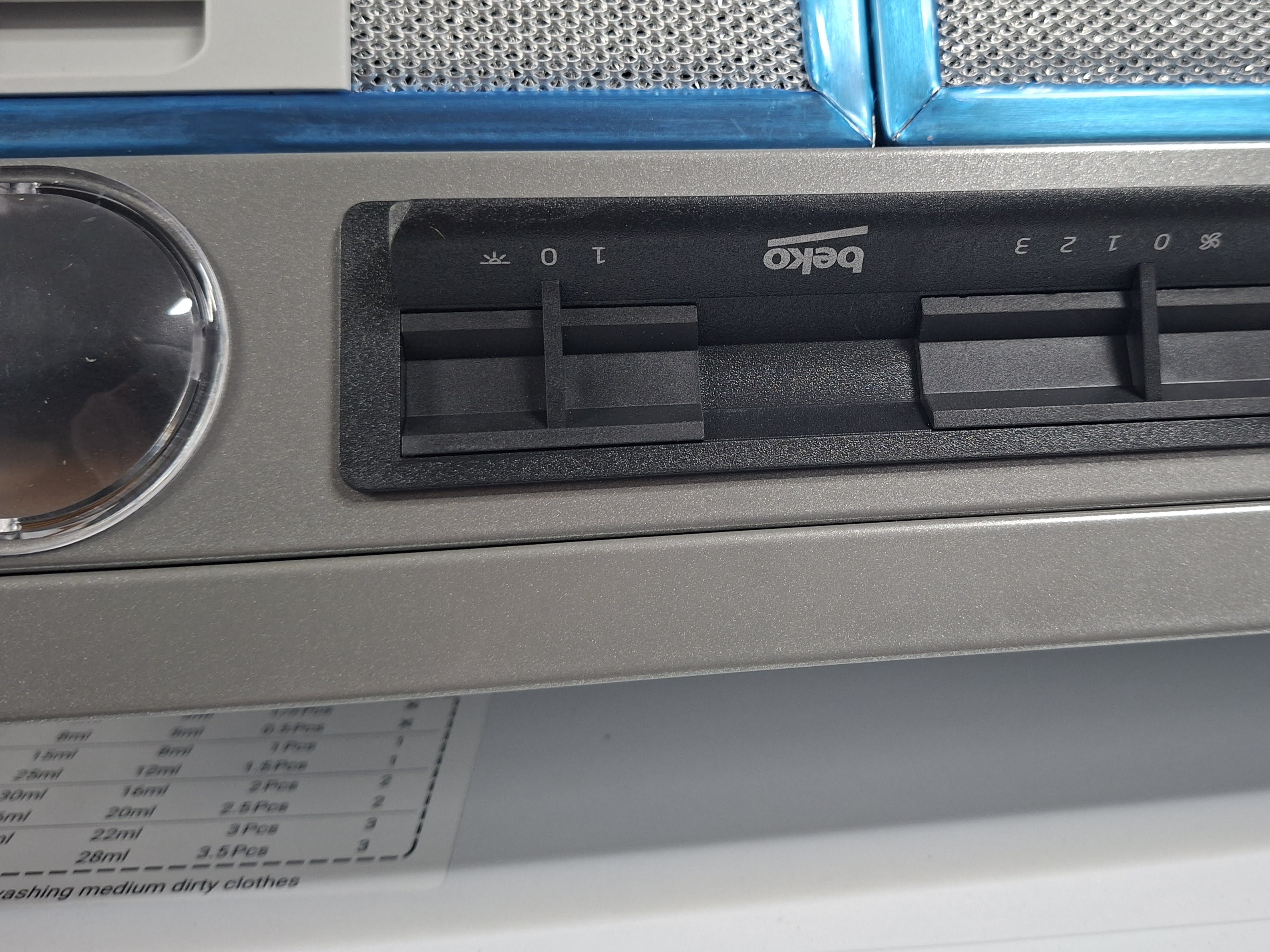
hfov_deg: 61.1
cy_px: 379
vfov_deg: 47.9
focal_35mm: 29
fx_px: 1064
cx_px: 770
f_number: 1.8
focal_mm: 5.54
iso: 320
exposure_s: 1/50
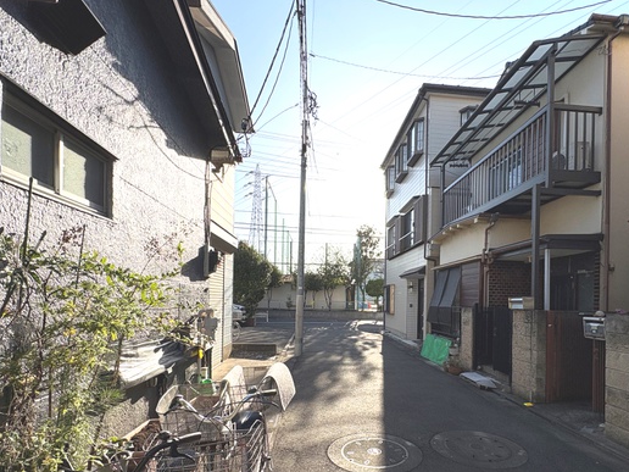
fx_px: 345
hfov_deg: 84.4
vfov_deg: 67.5
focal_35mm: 19
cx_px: 349
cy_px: 298
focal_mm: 2.22
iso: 64
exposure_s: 1/2342
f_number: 2.2
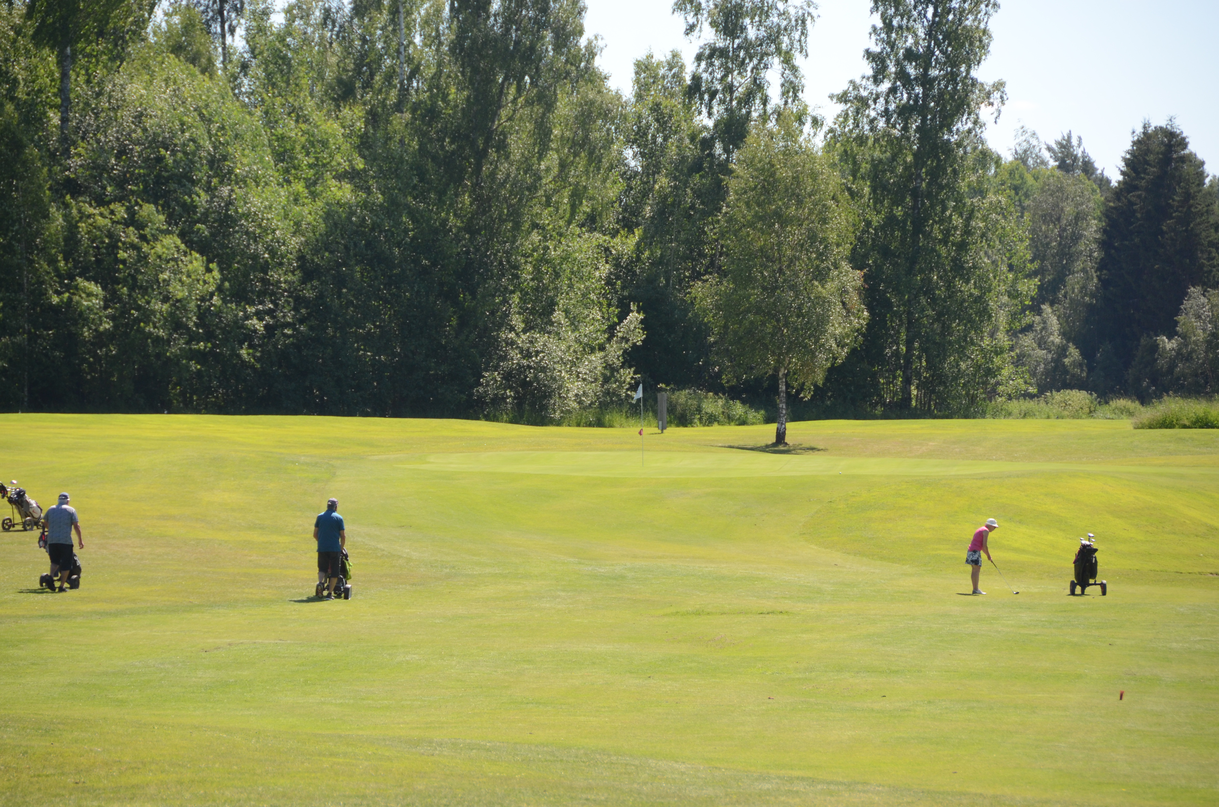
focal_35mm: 225
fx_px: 7603
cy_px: 404
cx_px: 610
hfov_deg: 9.2
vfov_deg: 6.1
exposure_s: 1/1000
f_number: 5.6
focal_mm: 150
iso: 400
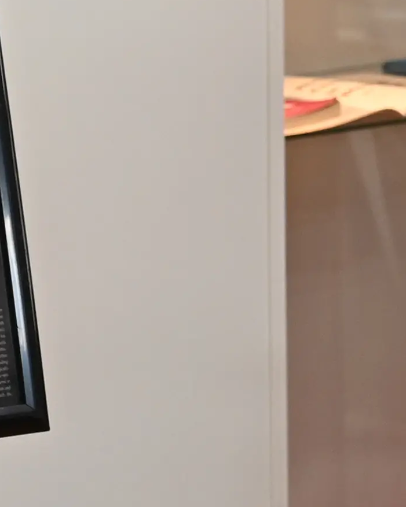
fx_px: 5155
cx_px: 688
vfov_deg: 5.6
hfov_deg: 4.5
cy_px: -131
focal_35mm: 343
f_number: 4
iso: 1000
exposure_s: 1/125
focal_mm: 53
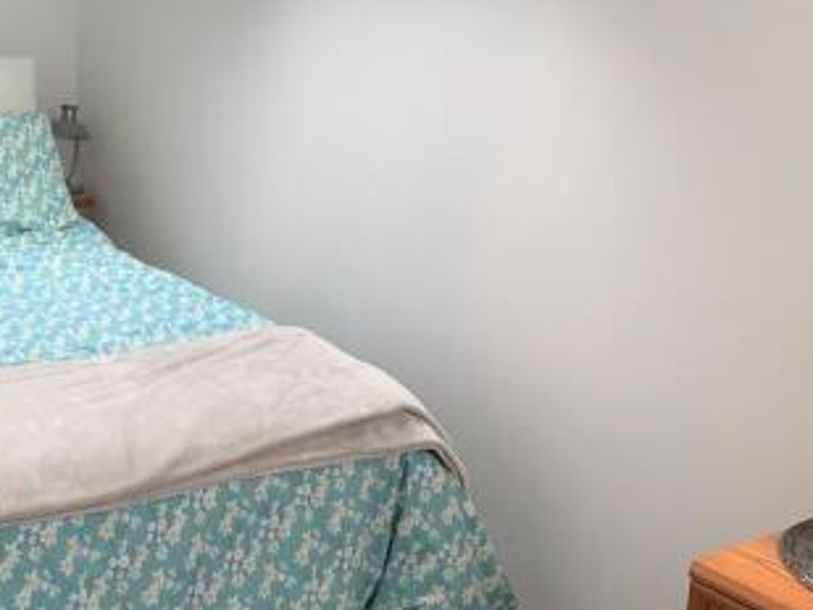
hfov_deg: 37.5
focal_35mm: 49
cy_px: 222
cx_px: 159
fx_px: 1151
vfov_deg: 29.6
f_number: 1.8
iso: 64
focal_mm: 4.25
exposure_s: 1/121
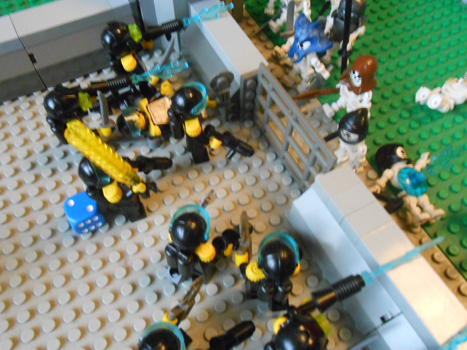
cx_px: 234
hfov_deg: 60.0
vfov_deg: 46.8
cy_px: 175
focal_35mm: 30
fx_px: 405
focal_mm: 5.3
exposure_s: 1/8
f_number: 3.8
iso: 800
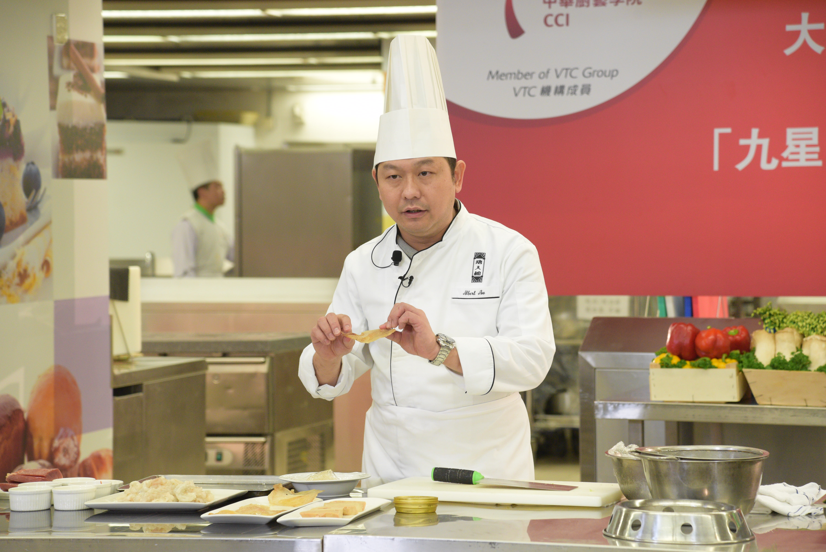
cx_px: 413
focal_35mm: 120
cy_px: 276
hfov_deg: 17.1
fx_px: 2754
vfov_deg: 11.4
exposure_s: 1/160
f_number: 5
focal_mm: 120
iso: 2500
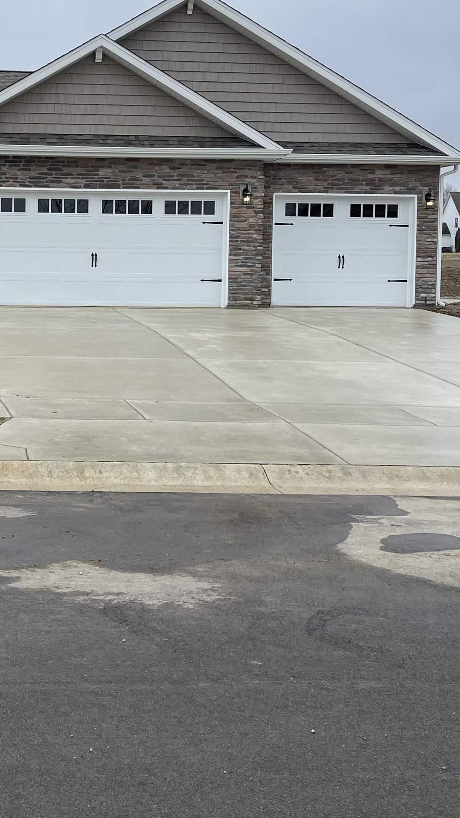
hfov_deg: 23.2
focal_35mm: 50
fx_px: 1084
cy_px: 299
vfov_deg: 41.0
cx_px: 23
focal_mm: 5.1
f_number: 1.6
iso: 32
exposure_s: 1/2012
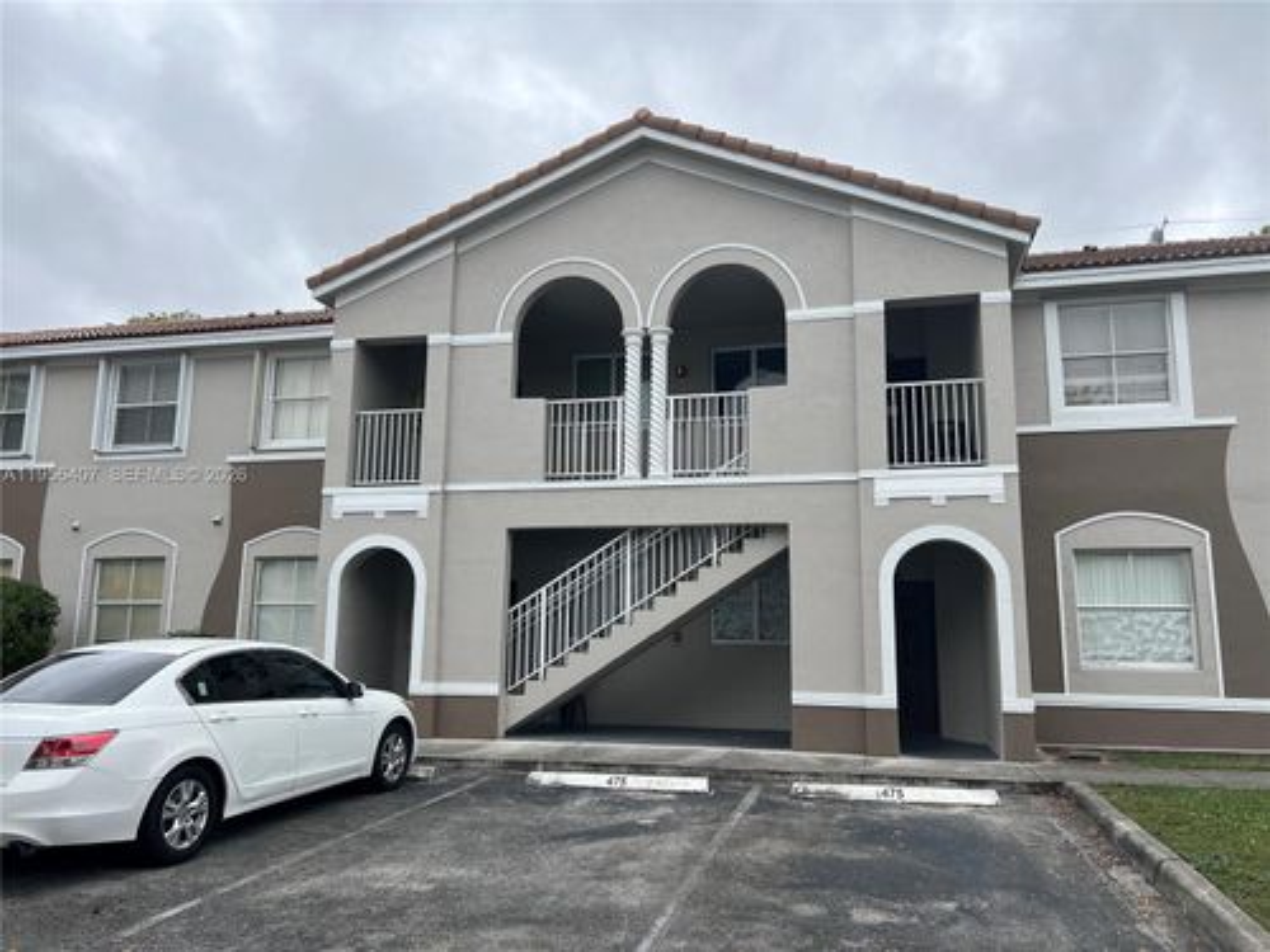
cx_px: 635
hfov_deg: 67.3
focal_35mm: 26
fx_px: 954
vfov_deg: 53.1
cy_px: 476
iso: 50
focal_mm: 5.7
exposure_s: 1/748
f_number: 1.5
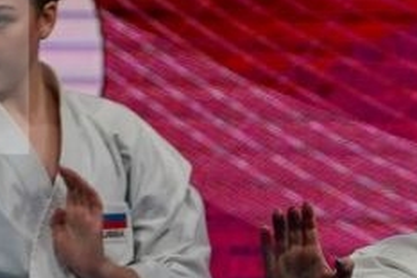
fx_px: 10278
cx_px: 1076
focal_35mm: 888
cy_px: 626
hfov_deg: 2.3
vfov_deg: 1.5
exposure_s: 1/500
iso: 320
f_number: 2.8
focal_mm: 77
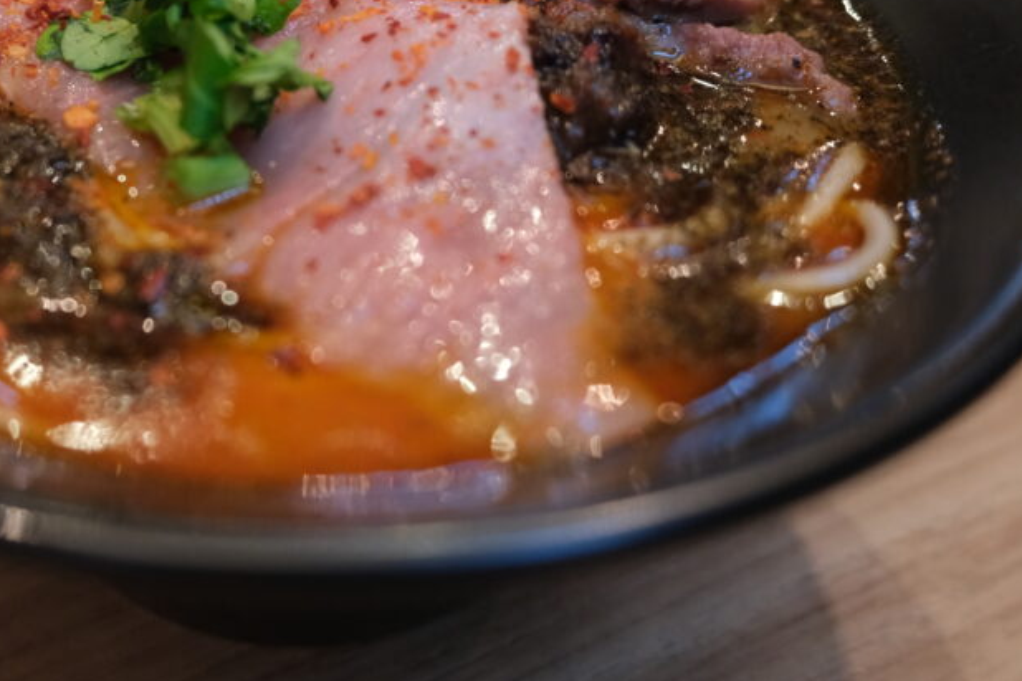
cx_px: 275
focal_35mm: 58
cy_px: 209
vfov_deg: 23.2
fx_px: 1646
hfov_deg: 33.9
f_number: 3.4
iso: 2500
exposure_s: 1/125
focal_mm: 23.4
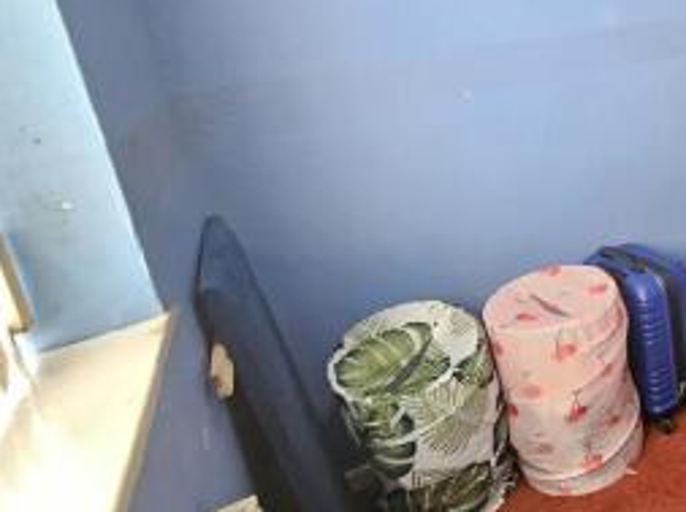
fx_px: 594
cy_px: 131
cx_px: 701
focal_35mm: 30
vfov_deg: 45.2
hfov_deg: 48.3
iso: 1250
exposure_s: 1/24
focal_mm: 2.2
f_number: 2.2
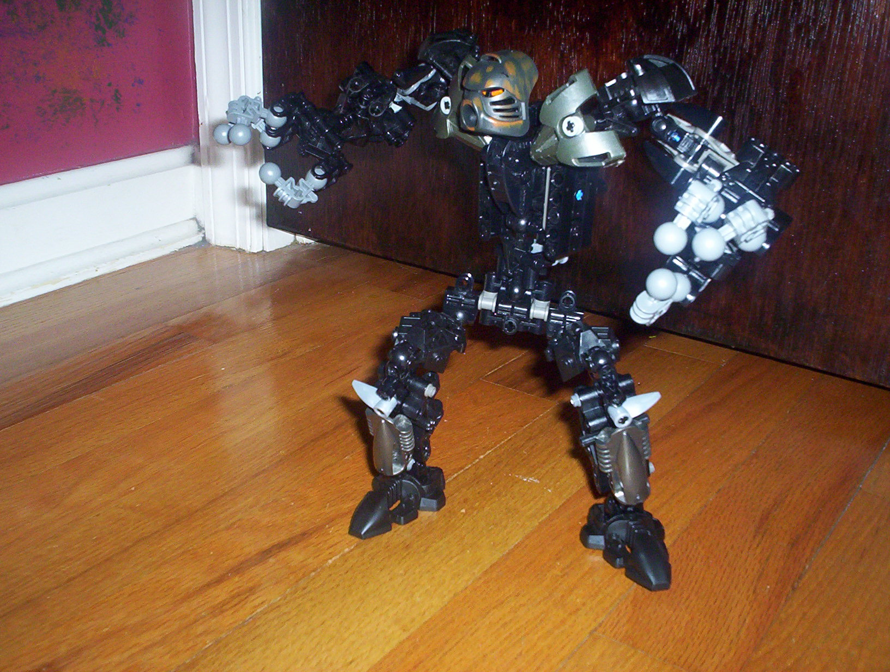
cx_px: 445
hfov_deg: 48.9
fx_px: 979
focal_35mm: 38
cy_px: 336
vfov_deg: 37.9
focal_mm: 4.99
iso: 140
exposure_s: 1/60
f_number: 4.5
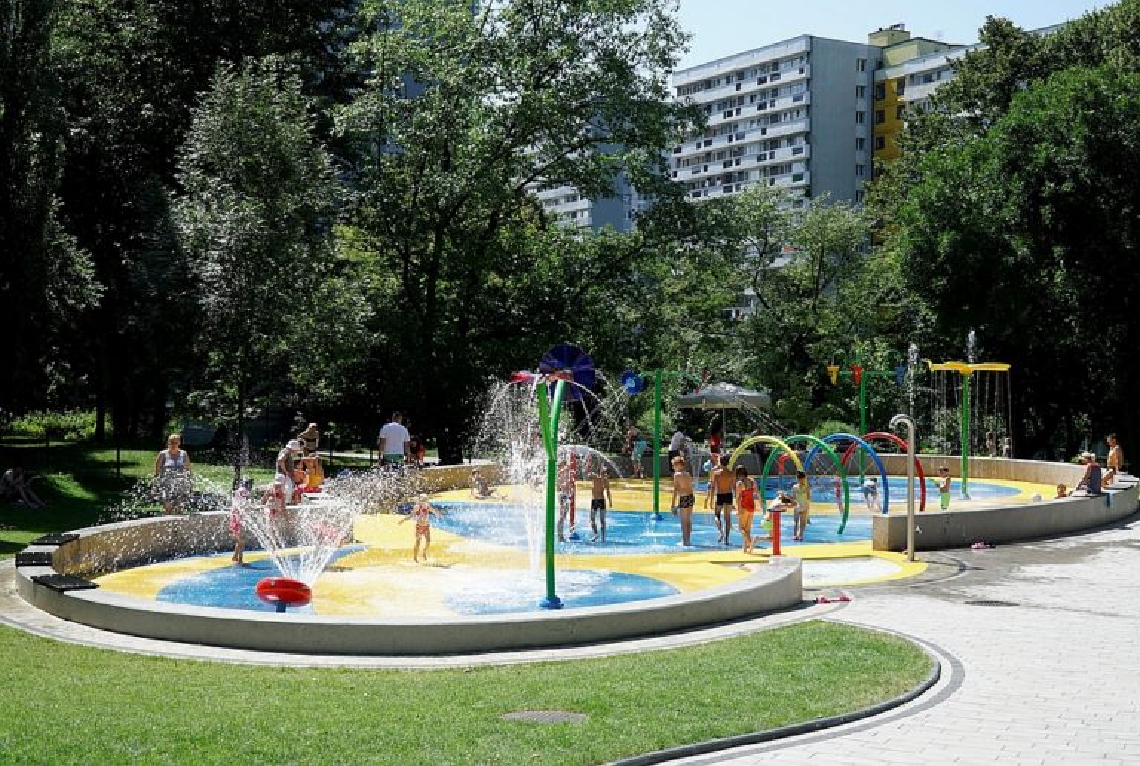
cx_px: 570
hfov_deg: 49.4
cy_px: 383
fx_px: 1238
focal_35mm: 39
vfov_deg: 34.4
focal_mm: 26
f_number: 9
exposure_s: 1/160
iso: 100
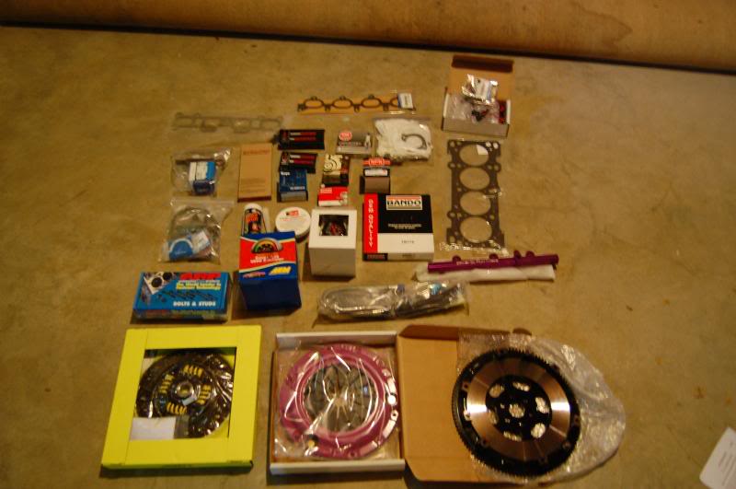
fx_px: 582
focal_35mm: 28
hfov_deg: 64.6
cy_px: 244
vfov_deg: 45.5
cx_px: 368
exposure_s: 1/8
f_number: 3.5
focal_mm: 19
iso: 800
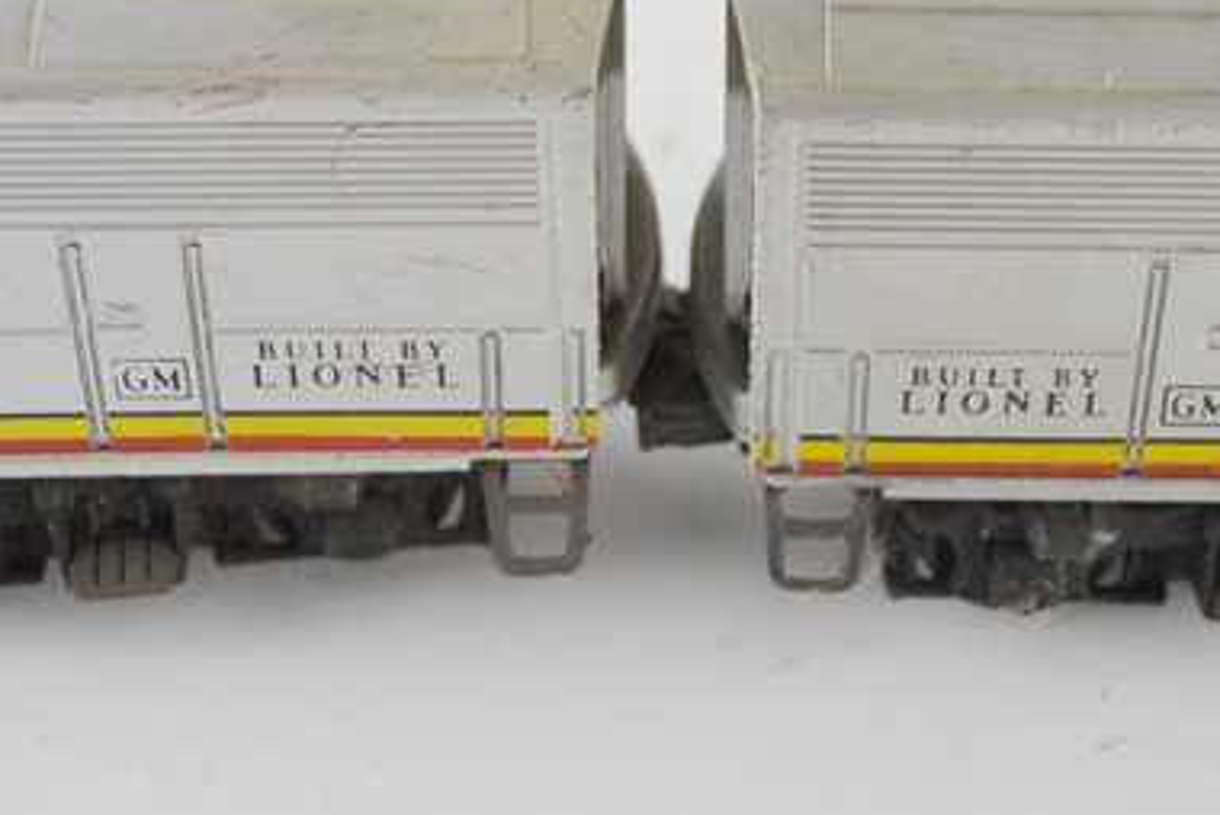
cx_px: 729
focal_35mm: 83
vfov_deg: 16.5
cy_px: 247
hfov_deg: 24.5
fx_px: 2808
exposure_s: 1/125
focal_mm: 35
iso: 400
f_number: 5.6
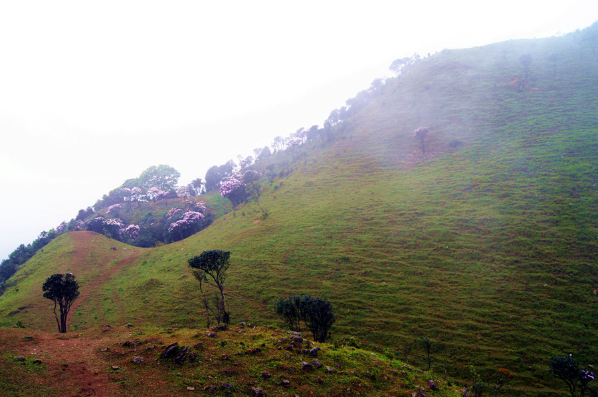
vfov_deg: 43.5
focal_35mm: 30
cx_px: 299
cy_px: 198
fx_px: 498
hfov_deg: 62.0
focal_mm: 20
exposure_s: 1/400
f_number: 6.3
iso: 100
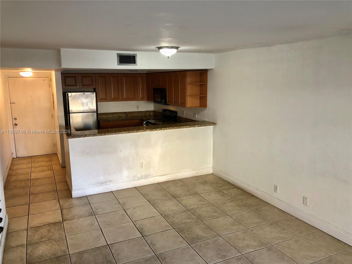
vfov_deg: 49.7
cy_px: 132
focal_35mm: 28
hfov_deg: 63.4
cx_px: 176
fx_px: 285
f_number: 1.8
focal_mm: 3.99
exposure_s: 1/30
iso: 32
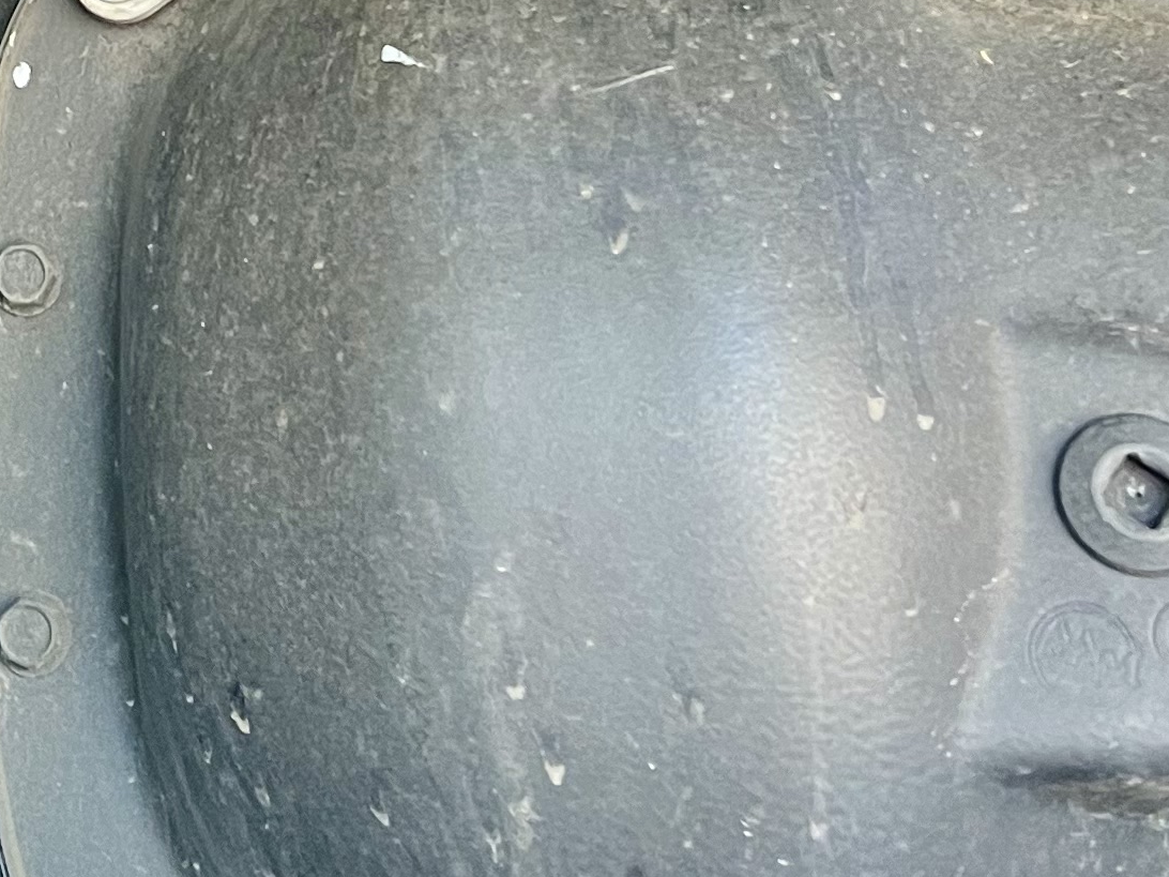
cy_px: -611
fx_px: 3242
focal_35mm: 96
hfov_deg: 19.3
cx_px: -229
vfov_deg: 14.0
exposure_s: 1/71
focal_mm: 5.7
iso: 125
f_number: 1.5
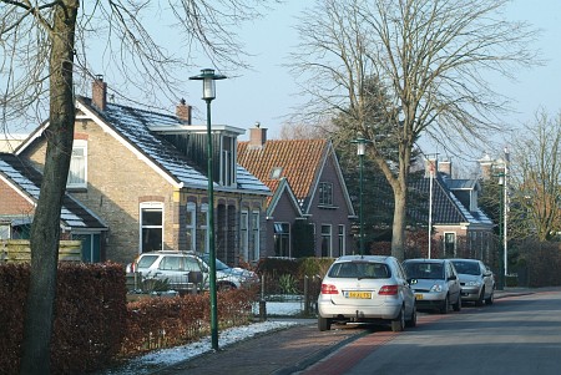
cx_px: 280
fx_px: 1825
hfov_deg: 17.5
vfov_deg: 11.7
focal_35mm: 117
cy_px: 188
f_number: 11
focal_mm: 78
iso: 400
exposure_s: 1/180
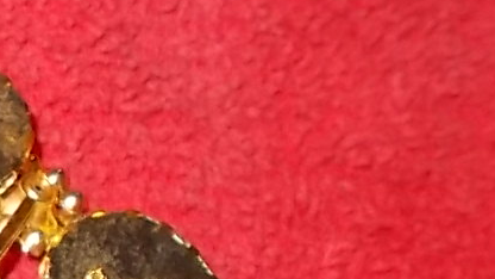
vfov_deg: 10.6
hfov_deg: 17.0
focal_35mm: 109
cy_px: 459
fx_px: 1431
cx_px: -330
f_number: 3.2
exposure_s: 1/25
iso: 200
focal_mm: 4.6
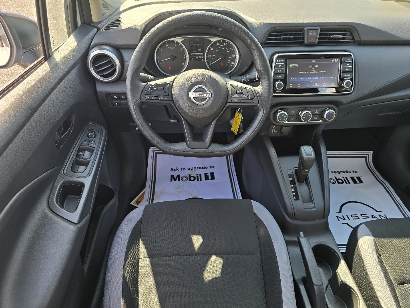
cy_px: 154
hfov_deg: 73.9
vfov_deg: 58.9
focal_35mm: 23
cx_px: 205
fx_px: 272
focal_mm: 6.3
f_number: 1.7
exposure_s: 1/182
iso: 32
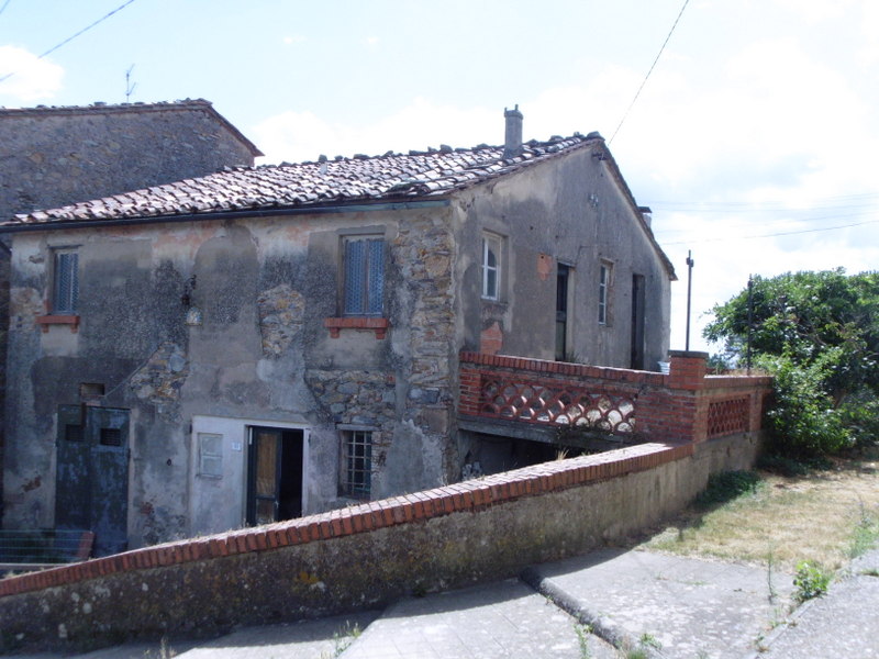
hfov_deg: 52.6
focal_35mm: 35
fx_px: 889
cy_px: 330
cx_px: 440
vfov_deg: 40.7
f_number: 3.5
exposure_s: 1/1000
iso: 100
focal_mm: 6.4
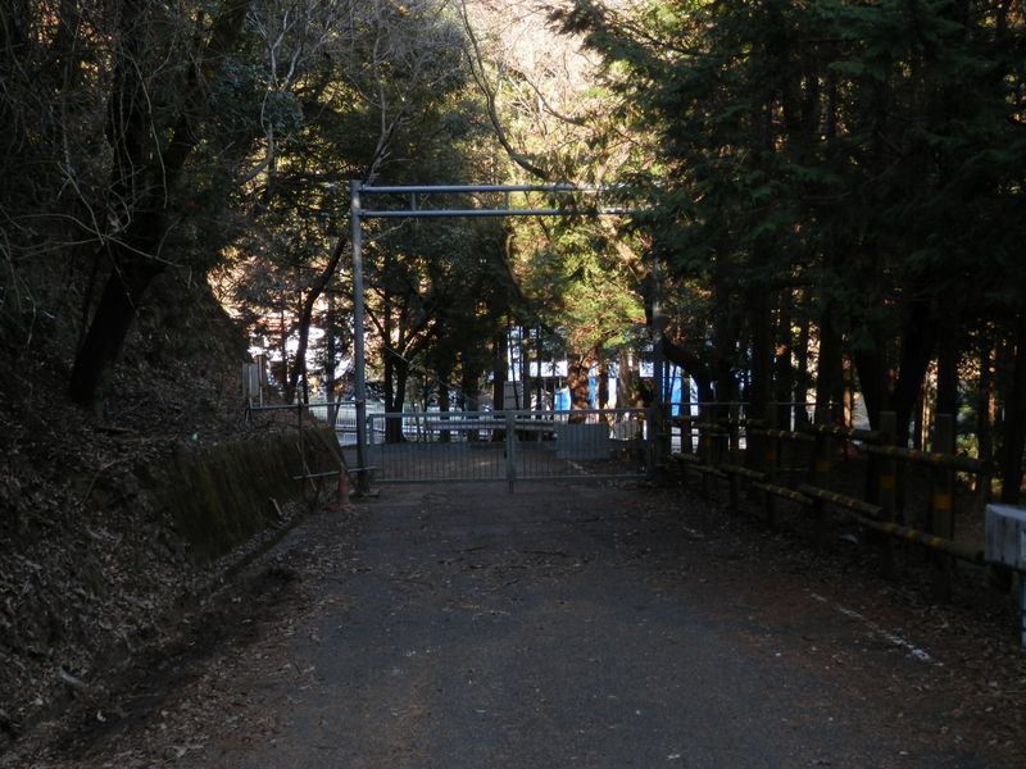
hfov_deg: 46.8
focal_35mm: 40
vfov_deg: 36.0
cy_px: 384
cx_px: 513
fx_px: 1186
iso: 100
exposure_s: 1/80
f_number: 3.7
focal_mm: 7.3
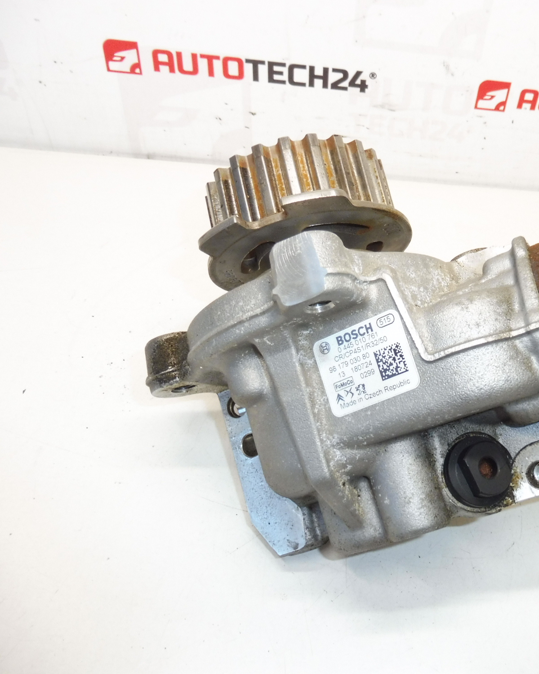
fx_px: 638
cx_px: 429
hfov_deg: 43.7
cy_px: 338
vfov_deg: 55.7
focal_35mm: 32
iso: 200
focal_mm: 4.3
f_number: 3.5
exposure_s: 1/100
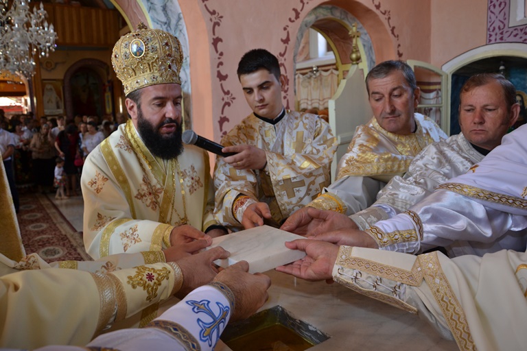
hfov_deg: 67.4
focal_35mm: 27
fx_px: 395
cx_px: 264
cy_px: 176
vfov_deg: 47.9
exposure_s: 1/60
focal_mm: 18
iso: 400
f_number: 3.5
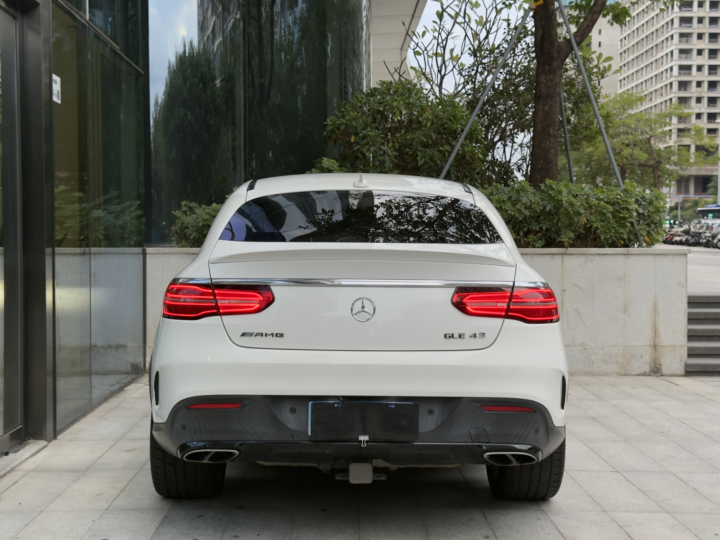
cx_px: 360
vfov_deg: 30.3
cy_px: 270
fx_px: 998
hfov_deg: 39.7
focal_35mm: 48
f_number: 1.78
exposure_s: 1/100
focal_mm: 6.76
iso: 50
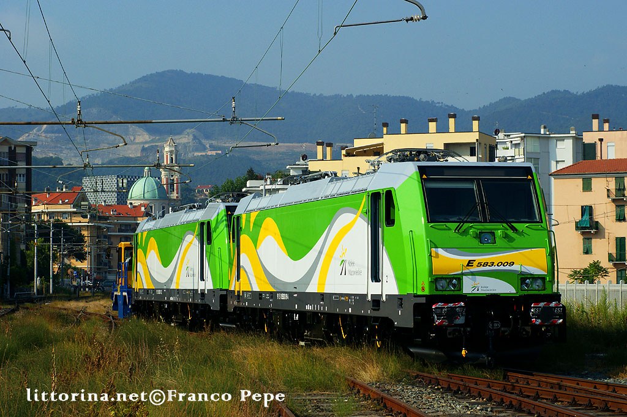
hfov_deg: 19.5
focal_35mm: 105
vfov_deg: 13.0
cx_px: 314
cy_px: 208
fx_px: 1828
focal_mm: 70
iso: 200
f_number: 9
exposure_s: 1/640
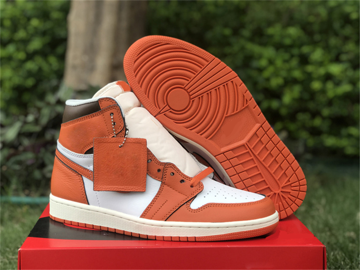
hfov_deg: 33.8
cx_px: 180
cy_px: 135
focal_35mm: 57
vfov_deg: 25.7
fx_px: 593
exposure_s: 1/210
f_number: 2.8
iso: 20
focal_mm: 6.6
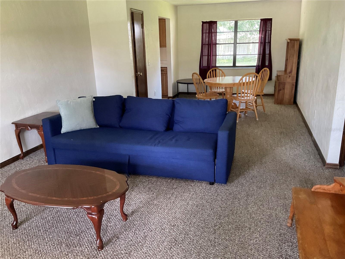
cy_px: 130
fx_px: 289
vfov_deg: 48.2
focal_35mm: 29
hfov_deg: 61.7
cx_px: 172
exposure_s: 1/60
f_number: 1.8
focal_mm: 3
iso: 200
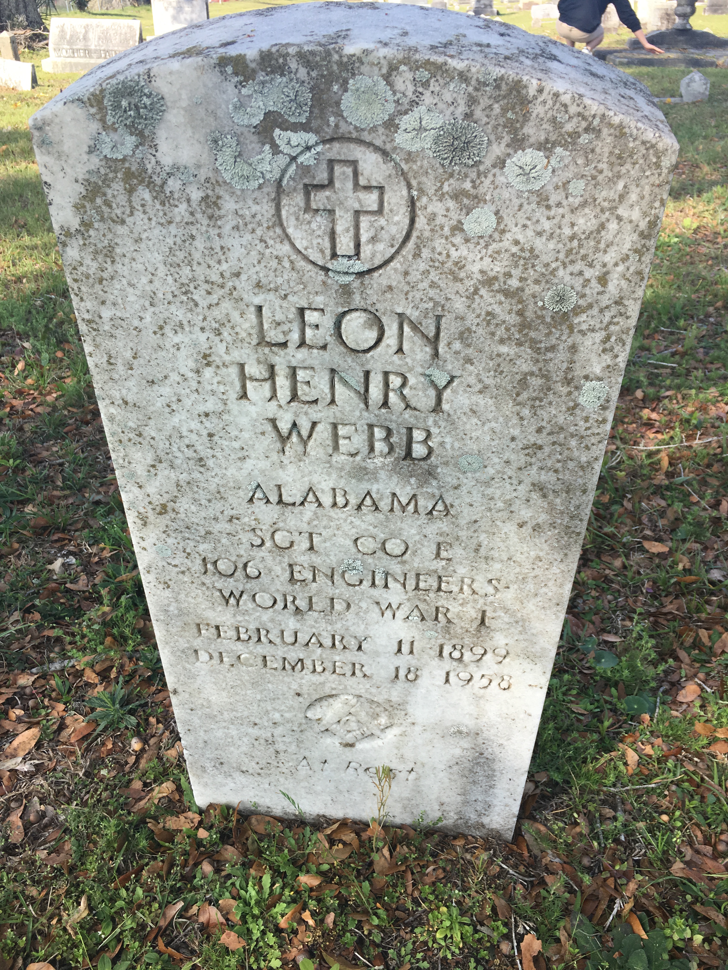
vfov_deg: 61.7
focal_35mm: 29
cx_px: 364
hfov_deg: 48.2
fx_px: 813
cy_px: 485
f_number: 2.2
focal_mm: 4.15
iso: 25
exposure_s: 1/506
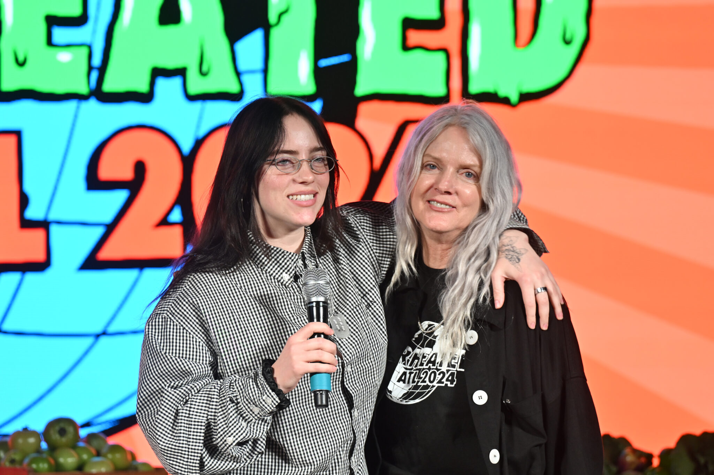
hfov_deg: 6.9
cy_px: 238
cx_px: 357
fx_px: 5948
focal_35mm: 300
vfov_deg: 4.6
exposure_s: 1/200
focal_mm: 200
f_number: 3.5
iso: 800
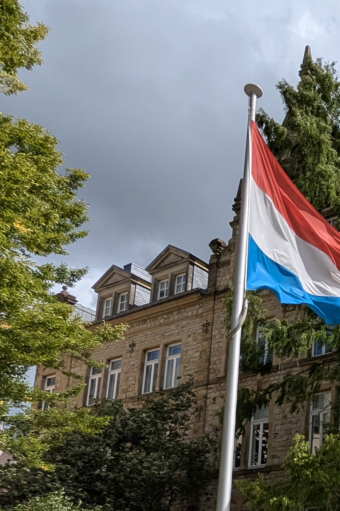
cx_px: 457
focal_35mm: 45
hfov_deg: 25.2
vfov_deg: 40.1
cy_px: 468
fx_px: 638
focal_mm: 2.35
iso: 45
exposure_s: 1/2381
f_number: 2.2
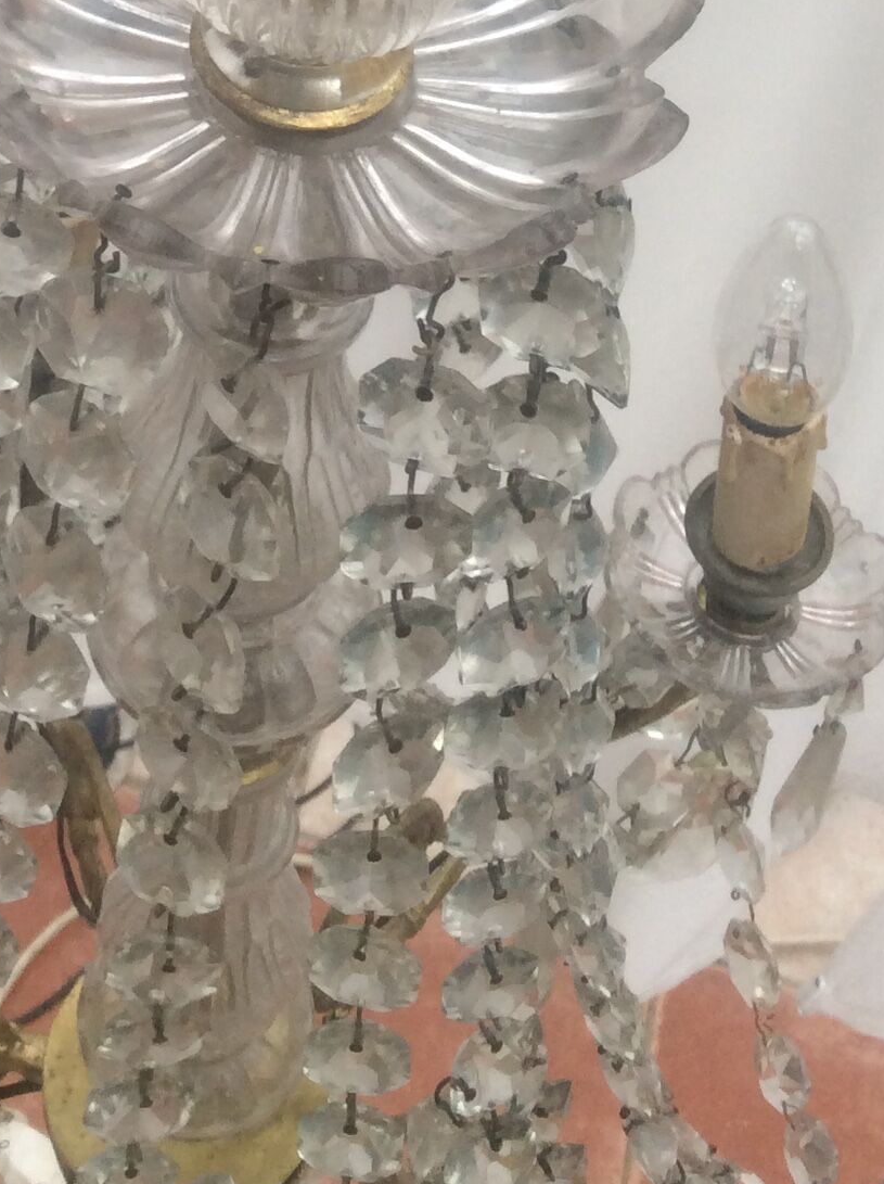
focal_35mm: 76
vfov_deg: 23.9
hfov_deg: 19.3
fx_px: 2594
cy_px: -144
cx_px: 287
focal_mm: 3.3
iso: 32
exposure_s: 1/110
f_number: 2.4
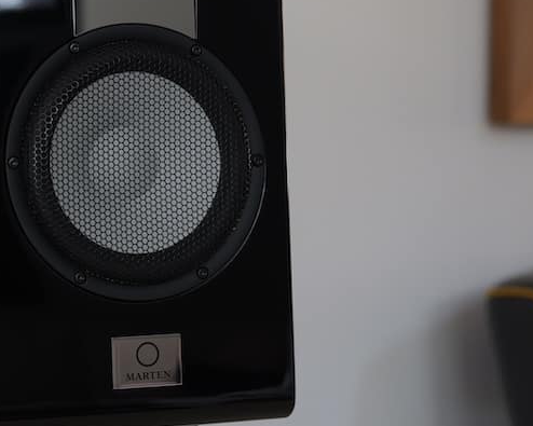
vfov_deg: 20.1
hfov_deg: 24.4
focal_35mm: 76
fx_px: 1199
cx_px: 66
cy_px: 155
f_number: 2.8
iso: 1600
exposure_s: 1/100
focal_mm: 36
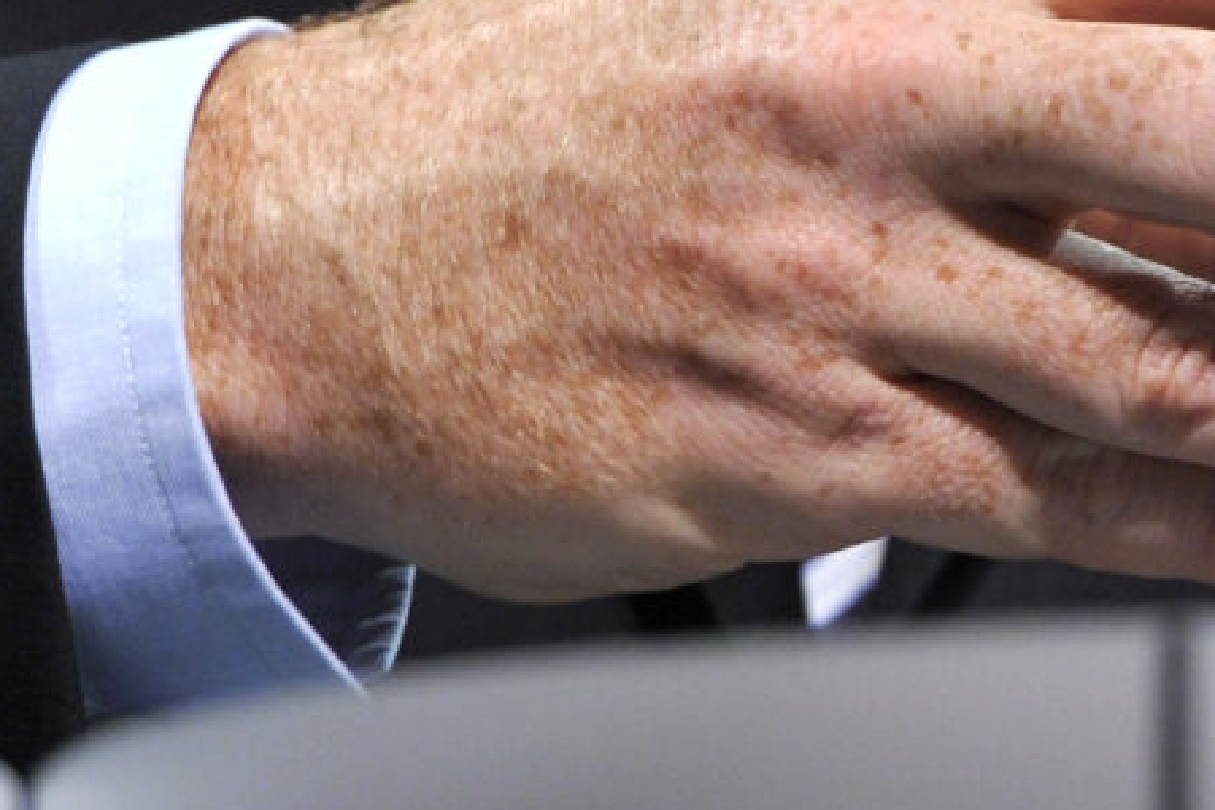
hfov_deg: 4.5
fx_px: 15355
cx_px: 1002
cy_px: 666
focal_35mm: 455
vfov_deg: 3.0
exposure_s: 1/250
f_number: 4
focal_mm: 200
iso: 1250
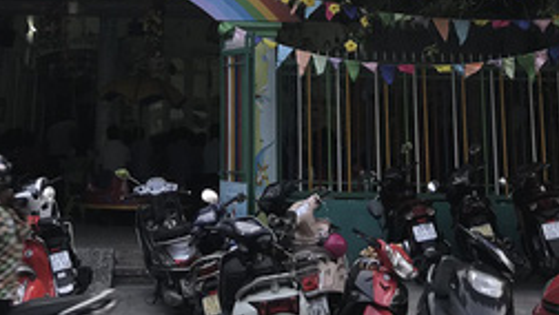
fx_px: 1186
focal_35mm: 80
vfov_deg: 14.2
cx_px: 169
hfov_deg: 26.3
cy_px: -156
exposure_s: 1/155
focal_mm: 3.99
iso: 20
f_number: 1.8
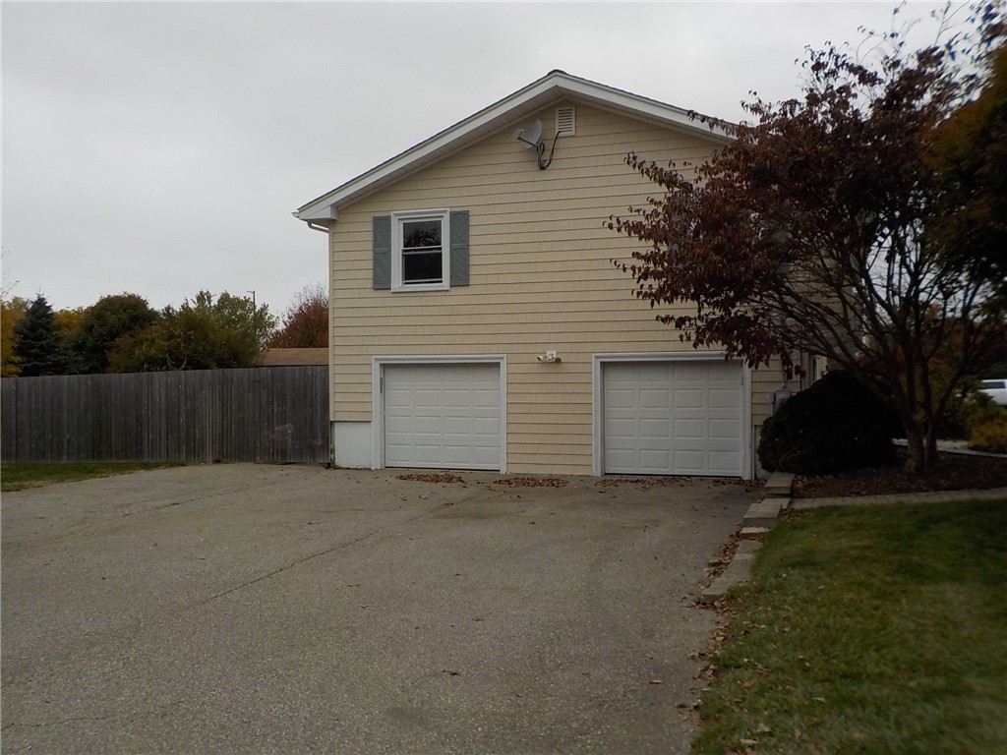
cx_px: 504
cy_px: 378
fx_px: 873
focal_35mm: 30
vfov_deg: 46.8
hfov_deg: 60.0
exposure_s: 1/640
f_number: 3.3
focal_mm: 4.1
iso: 125
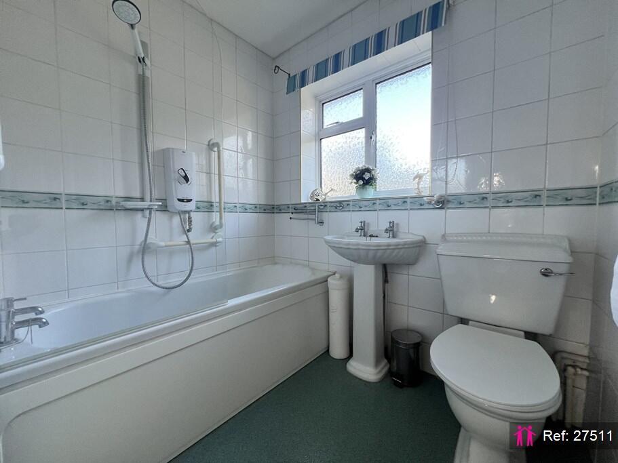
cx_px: 309
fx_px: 232
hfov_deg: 106.2
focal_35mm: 13
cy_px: 232
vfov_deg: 89.9
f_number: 1.8
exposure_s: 1/99
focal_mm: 1.57
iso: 100
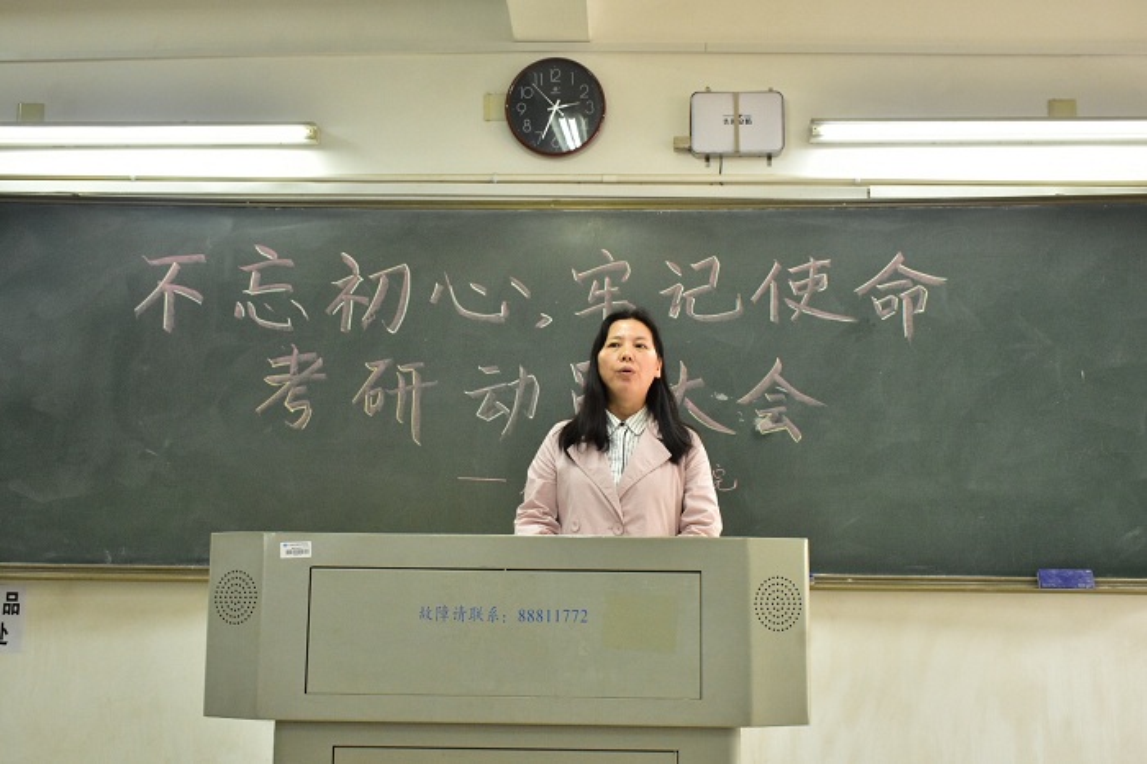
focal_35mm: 40
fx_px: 1290
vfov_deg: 33.0
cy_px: 382
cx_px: 574
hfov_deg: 47.9
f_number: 8
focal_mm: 27
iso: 1600
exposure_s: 1/50
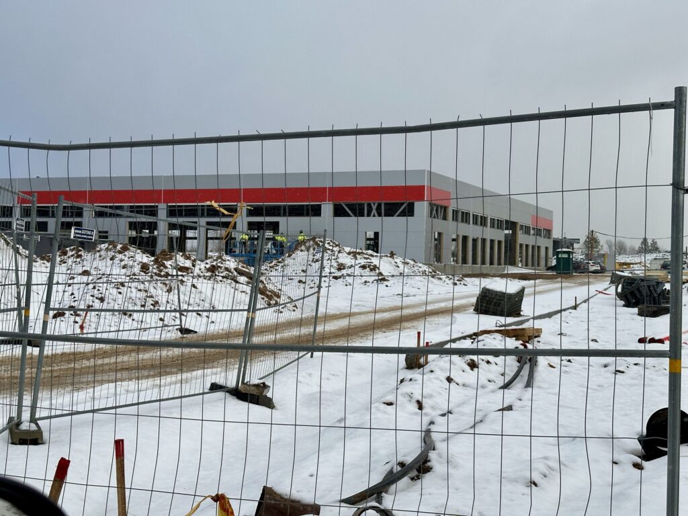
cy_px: 258
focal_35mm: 48
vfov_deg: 30.3
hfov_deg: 39.7
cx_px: 344
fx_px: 954
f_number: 1.78
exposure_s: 1/2070
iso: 64
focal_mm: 6.86
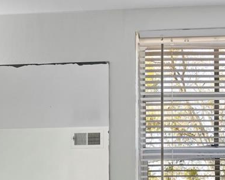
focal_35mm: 65
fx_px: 433
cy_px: 253
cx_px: 173
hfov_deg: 28.6
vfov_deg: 20.8
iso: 200
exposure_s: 1/5
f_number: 9
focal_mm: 11
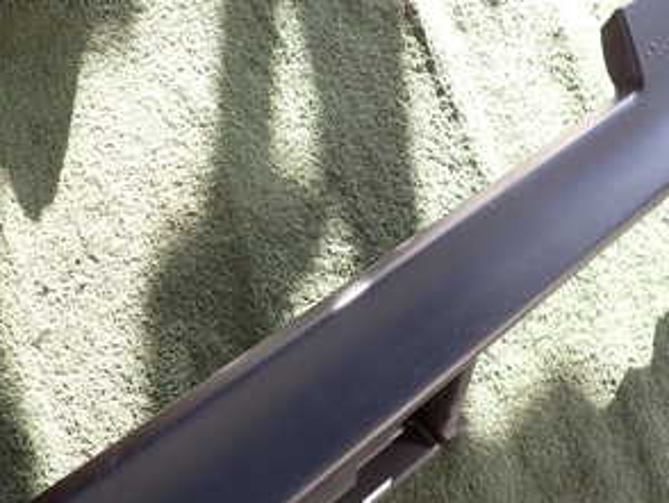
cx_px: 259
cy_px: 366
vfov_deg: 28.3
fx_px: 986
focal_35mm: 51
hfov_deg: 37.3
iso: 100
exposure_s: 1/60
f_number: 2
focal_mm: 4.5
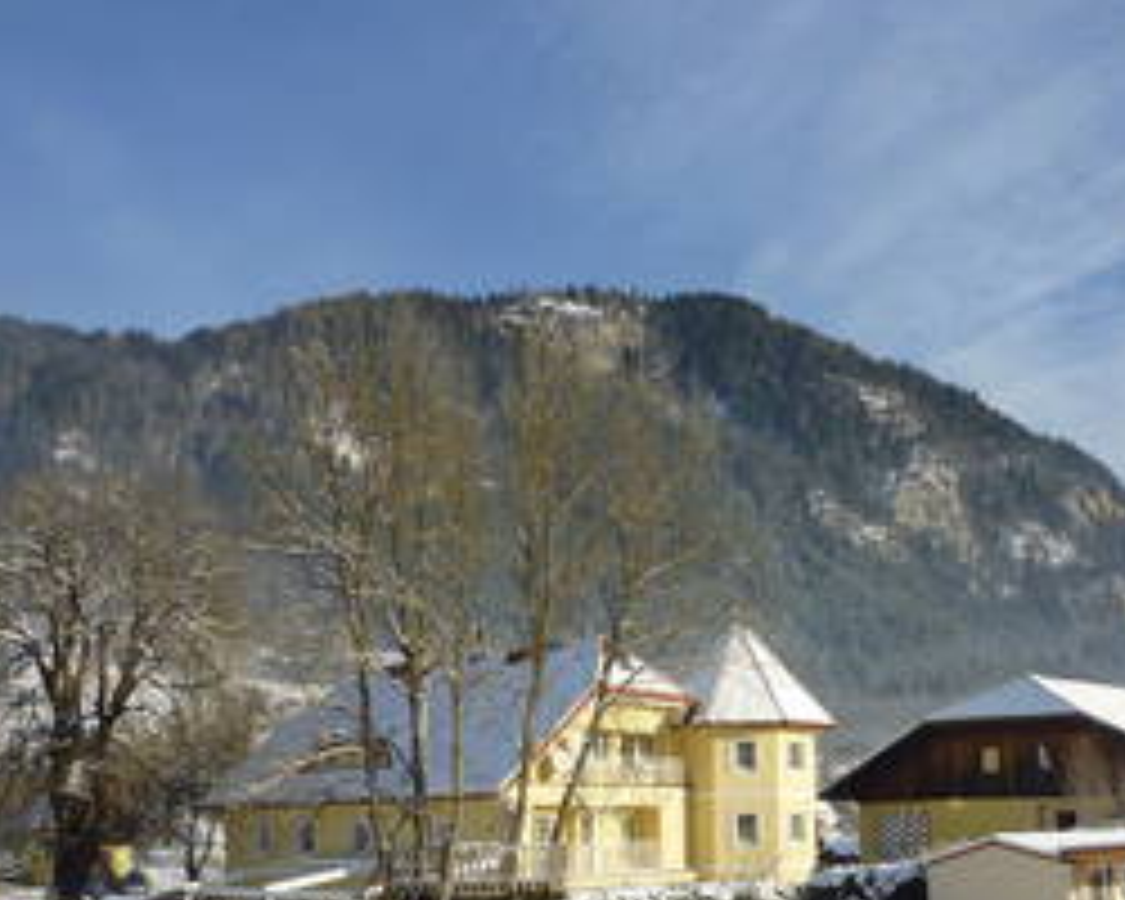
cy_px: 590
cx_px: 788
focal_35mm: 39
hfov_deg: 45.8
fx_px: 1299
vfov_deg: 37.9
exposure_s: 1/400
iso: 80
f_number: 4.5
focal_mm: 4.5
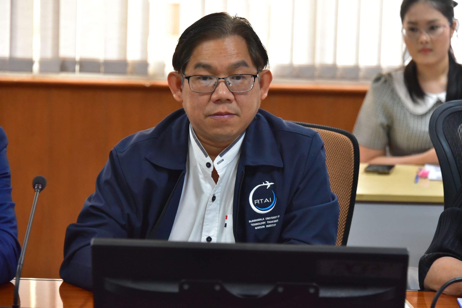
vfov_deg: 9.2
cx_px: 231
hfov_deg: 13.7
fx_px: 1926
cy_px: 154
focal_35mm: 150
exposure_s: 1/160
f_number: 6.3
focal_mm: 150
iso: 6400
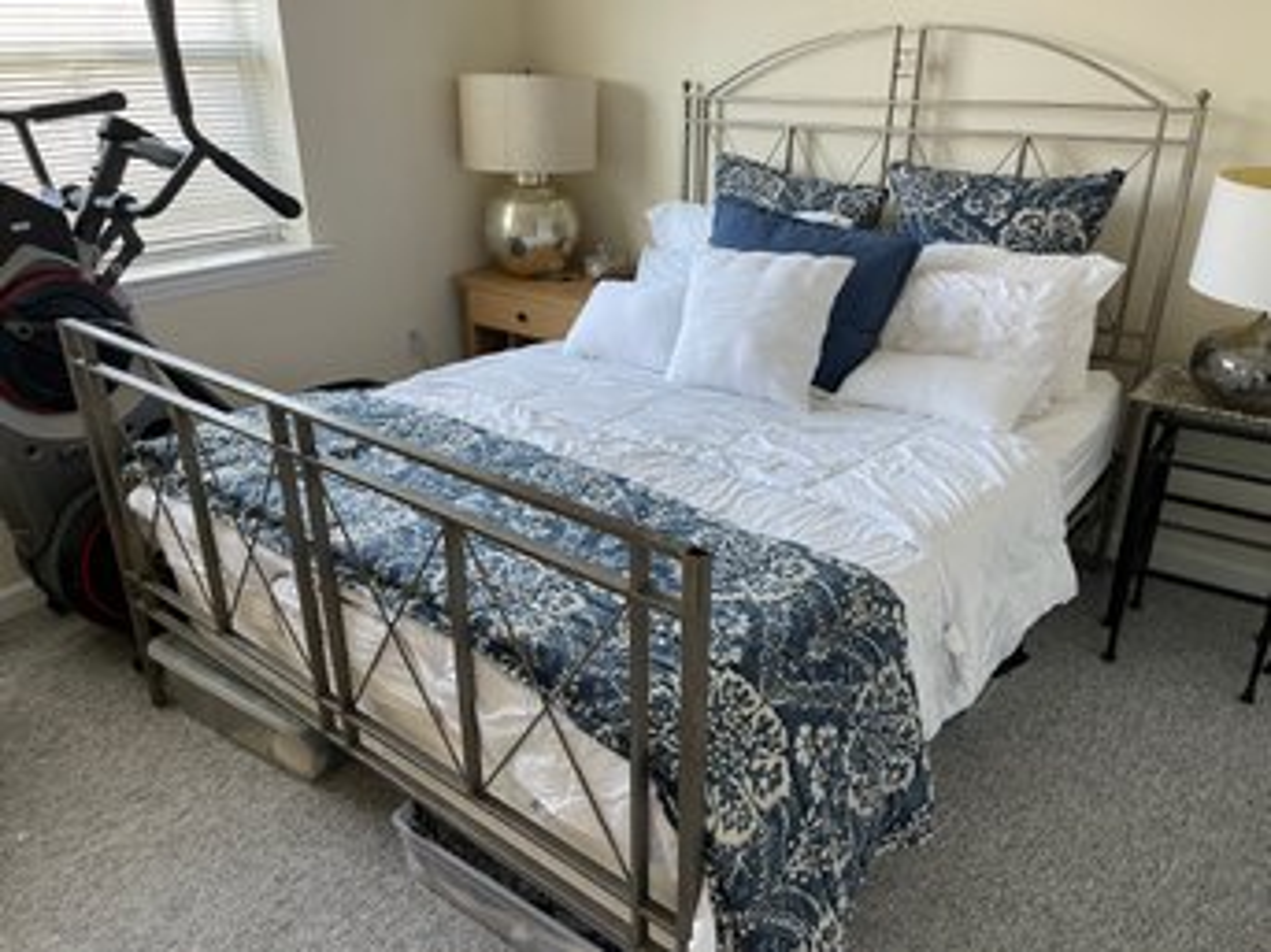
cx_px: 636
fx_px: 954
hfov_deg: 67.3
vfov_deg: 53.0
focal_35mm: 26
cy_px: 476
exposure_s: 1/77
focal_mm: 5.1
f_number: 1.6
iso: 125
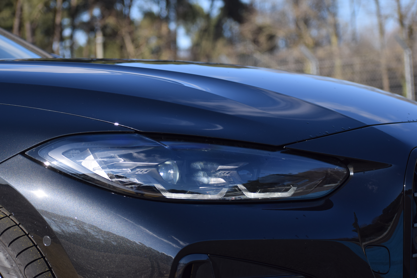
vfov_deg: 13.0
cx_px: 208
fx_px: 1216
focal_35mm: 105
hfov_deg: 19.5
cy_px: 139
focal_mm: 70
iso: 220
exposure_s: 1/1000
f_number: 4.5
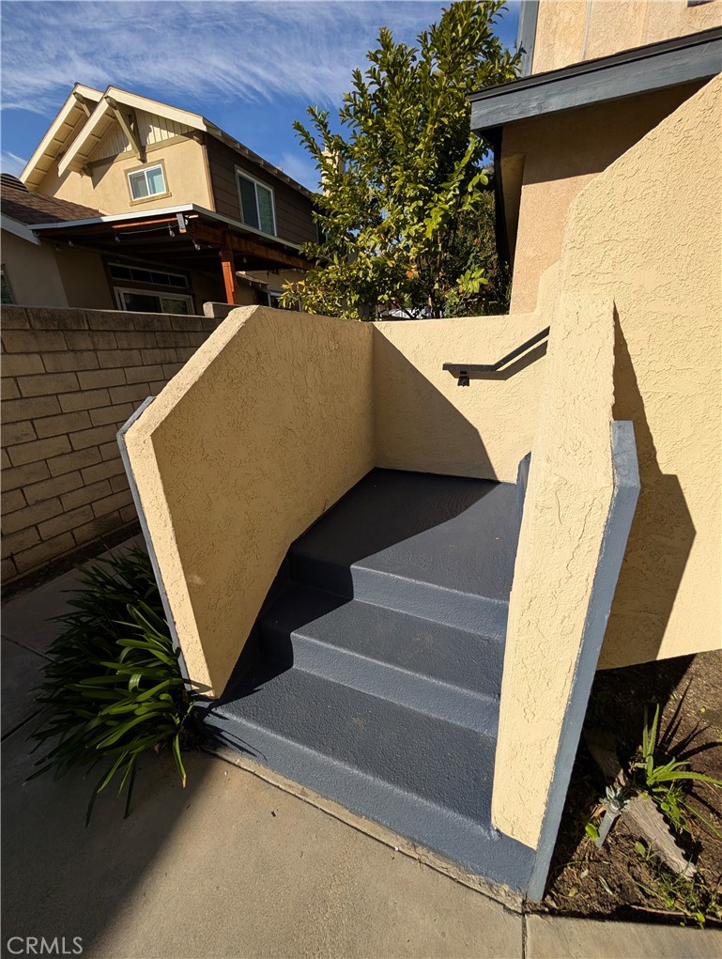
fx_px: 333
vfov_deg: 110.4
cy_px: 480
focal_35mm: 12
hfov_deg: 94.7
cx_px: 361
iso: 55
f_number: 1.7
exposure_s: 1/4505
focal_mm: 2.02
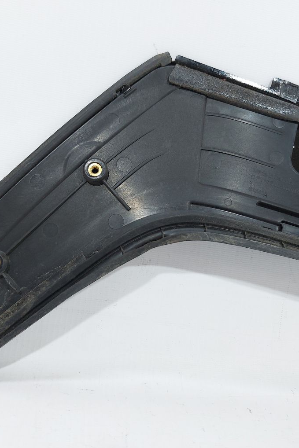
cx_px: 168
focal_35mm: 34
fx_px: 423
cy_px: 220
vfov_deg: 55.8
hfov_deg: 38.8
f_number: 1.8
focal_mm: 5.23
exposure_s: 1/50
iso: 64
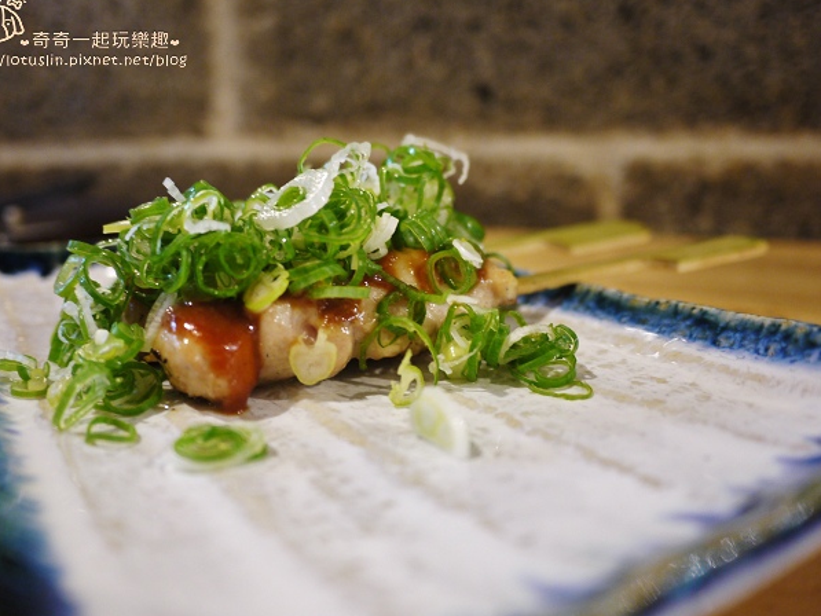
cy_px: 311
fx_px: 712
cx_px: 382
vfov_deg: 46.8
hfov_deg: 59.9
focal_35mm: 30
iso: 400
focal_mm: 14
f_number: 2.5
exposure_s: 1/5
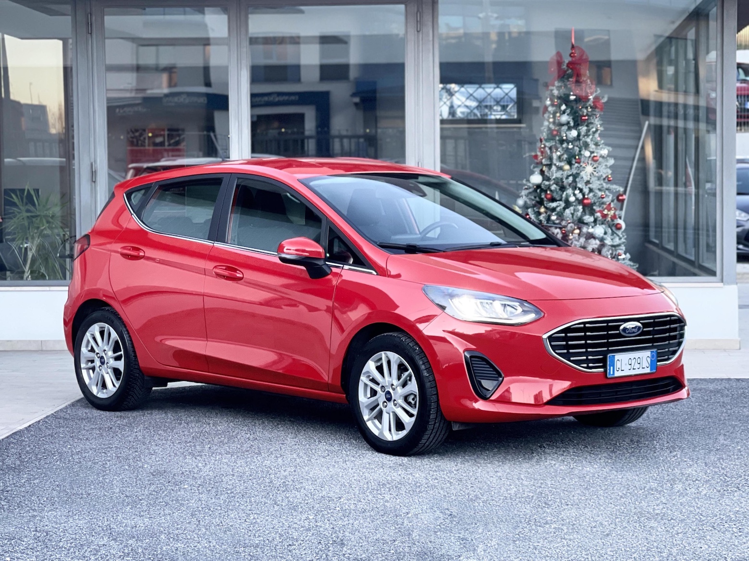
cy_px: 280
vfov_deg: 22.9
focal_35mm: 64
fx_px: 1385
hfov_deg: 30.3
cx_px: 374
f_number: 2.2
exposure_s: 1/121
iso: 80
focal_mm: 7.5
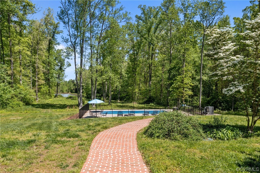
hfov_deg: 65.5
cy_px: 86
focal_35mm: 28
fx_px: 202
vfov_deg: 46.4
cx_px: 130
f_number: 4.5
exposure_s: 1/160
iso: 100
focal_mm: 10.26
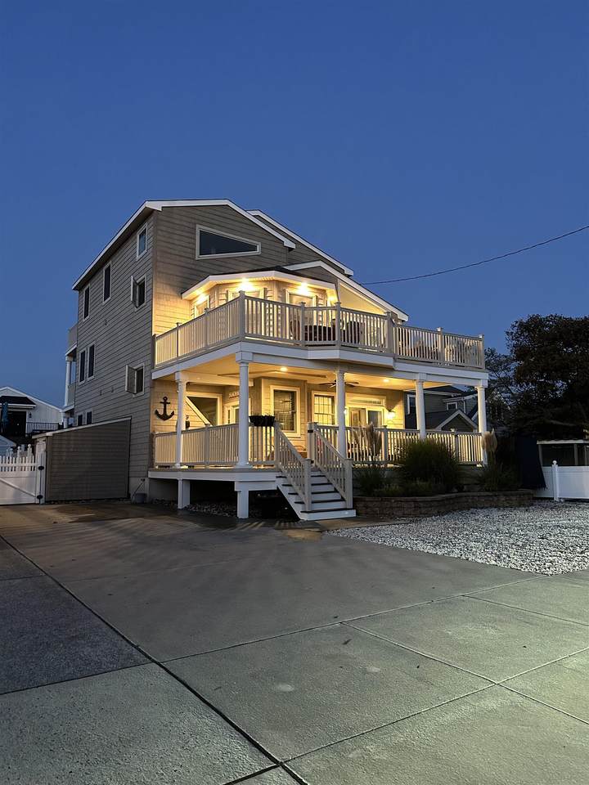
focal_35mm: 24
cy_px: 392
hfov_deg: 56.8
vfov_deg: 71.6
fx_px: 544
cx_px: 294
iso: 1000
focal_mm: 6.86
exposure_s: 1/30
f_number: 1.78
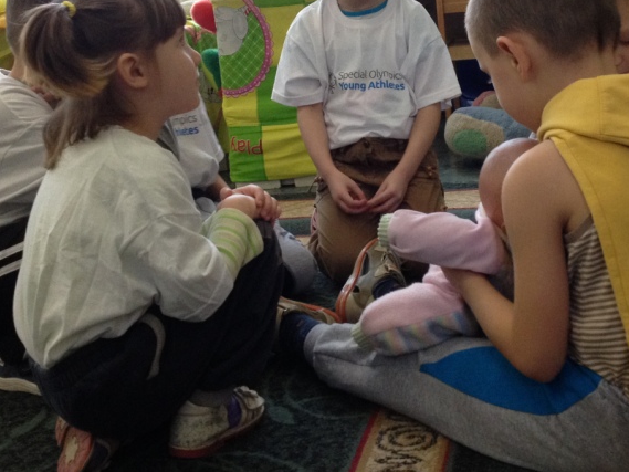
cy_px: 129
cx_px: 420
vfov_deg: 23.1
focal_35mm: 63
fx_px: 1145
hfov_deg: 30.5
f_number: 2.4
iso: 200
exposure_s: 1/20
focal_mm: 4.28
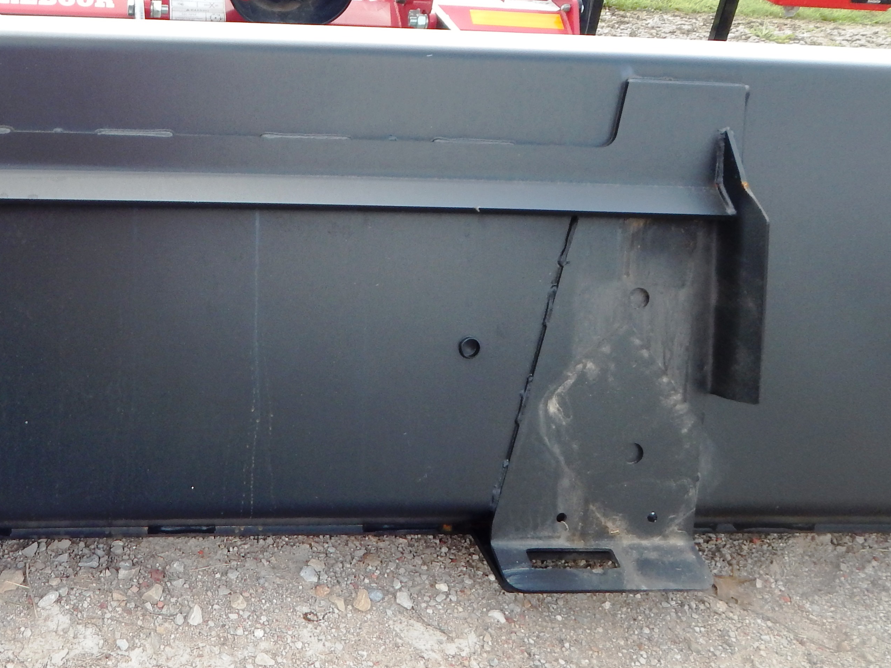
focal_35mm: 40
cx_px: 190
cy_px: 238
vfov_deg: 35.7
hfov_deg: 44.7
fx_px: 1030
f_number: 3
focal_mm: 4
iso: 125
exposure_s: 1/320
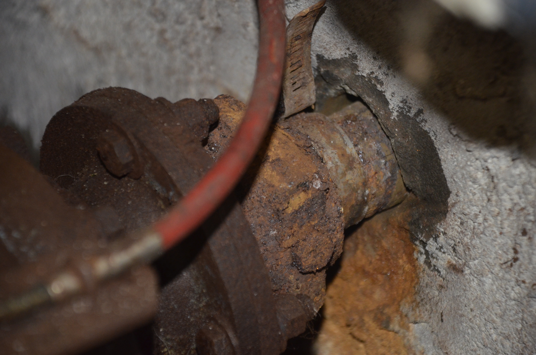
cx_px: 268
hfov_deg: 10.2
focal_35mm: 202
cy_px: 178
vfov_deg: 6.8
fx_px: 3009
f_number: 5.6
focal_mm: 135
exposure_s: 1/60
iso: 1000
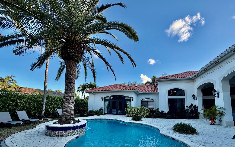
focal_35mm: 16
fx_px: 102
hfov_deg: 97.8
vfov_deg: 69.8
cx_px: 117
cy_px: 94
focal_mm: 2.22
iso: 50
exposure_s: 1/502
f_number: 2.2
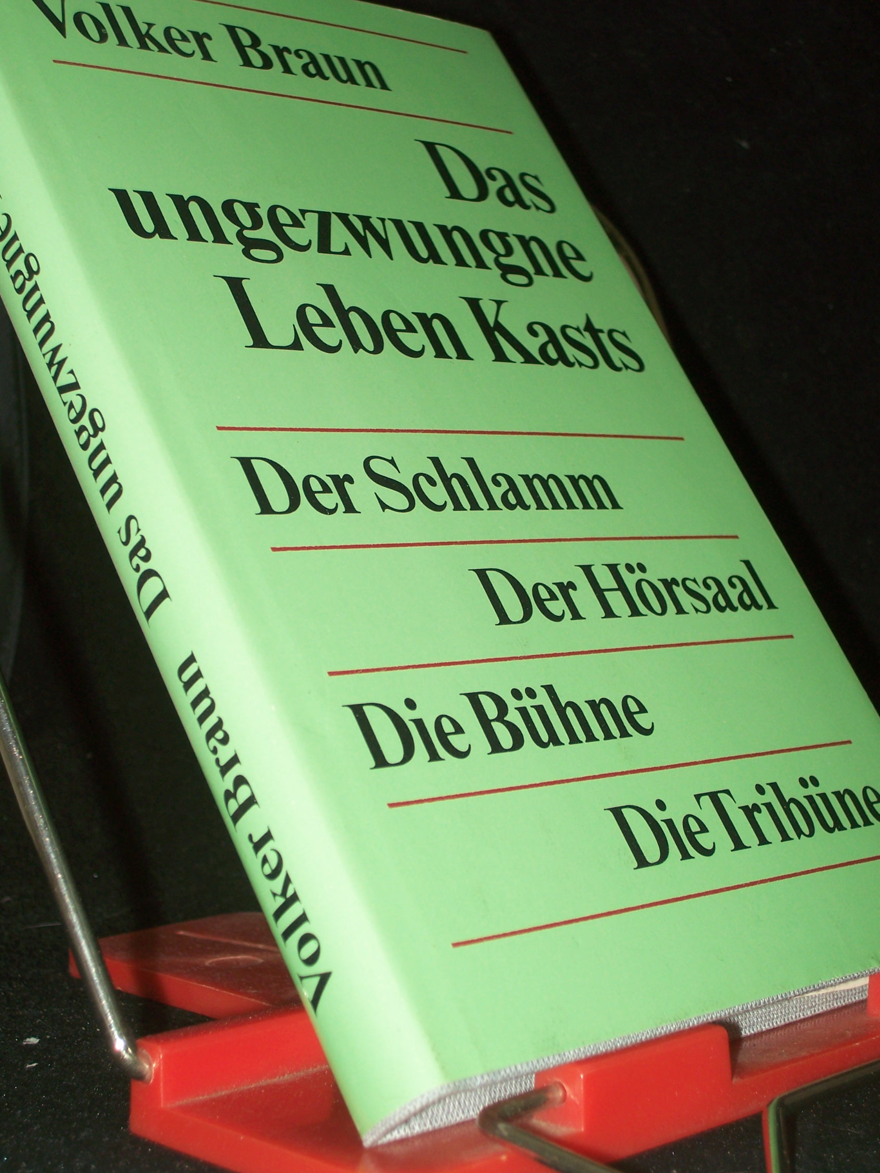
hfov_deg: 21.9
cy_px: 587
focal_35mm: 67
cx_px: 444
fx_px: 2271
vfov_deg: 29.0
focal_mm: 11
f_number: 3.6
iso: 80
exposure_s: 1/80
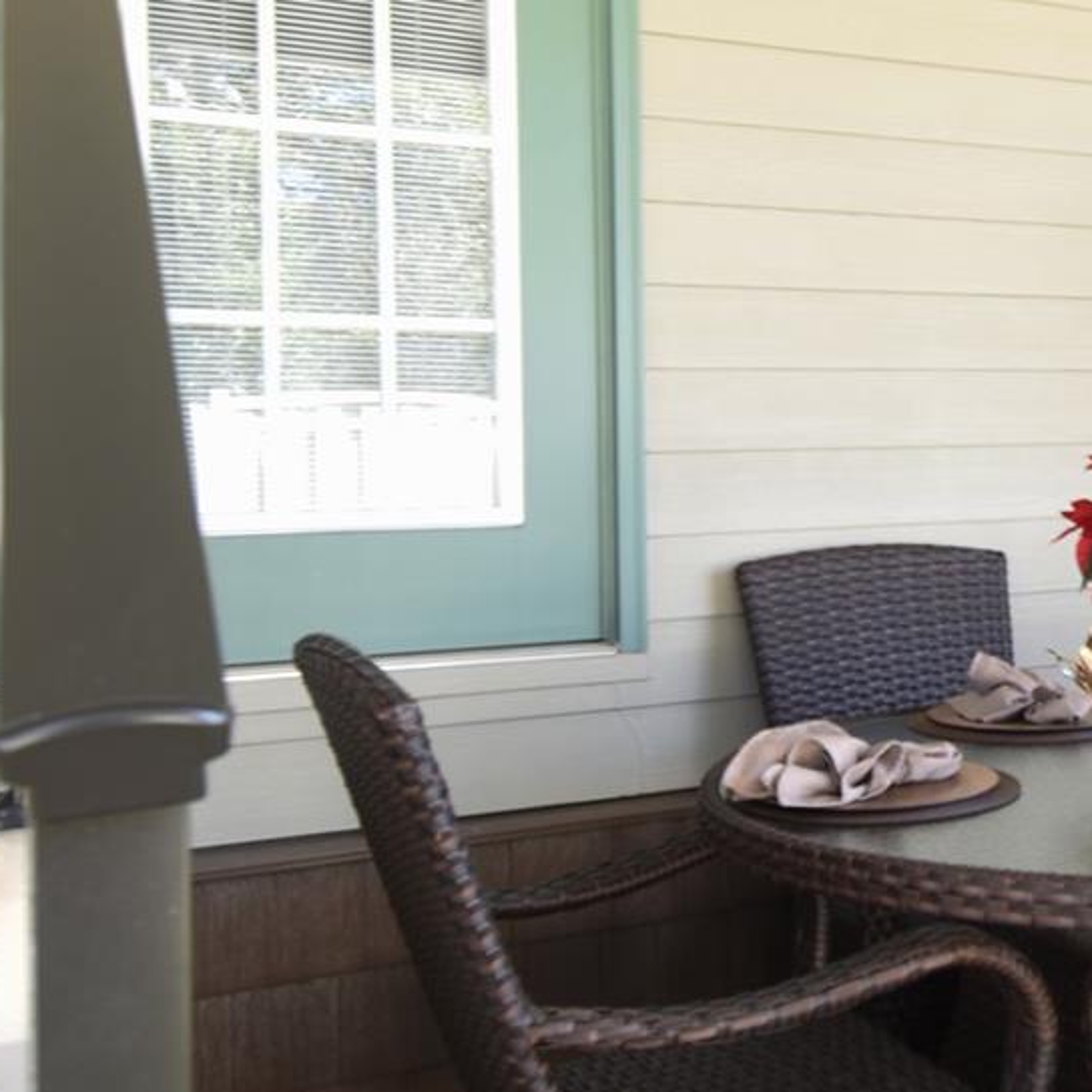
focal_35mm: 45
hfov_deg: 35.2
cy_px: 426
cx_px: 1000
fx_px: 1606
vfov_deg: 37.4
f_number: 6.3
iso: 100
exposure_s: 1/6
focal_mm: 12
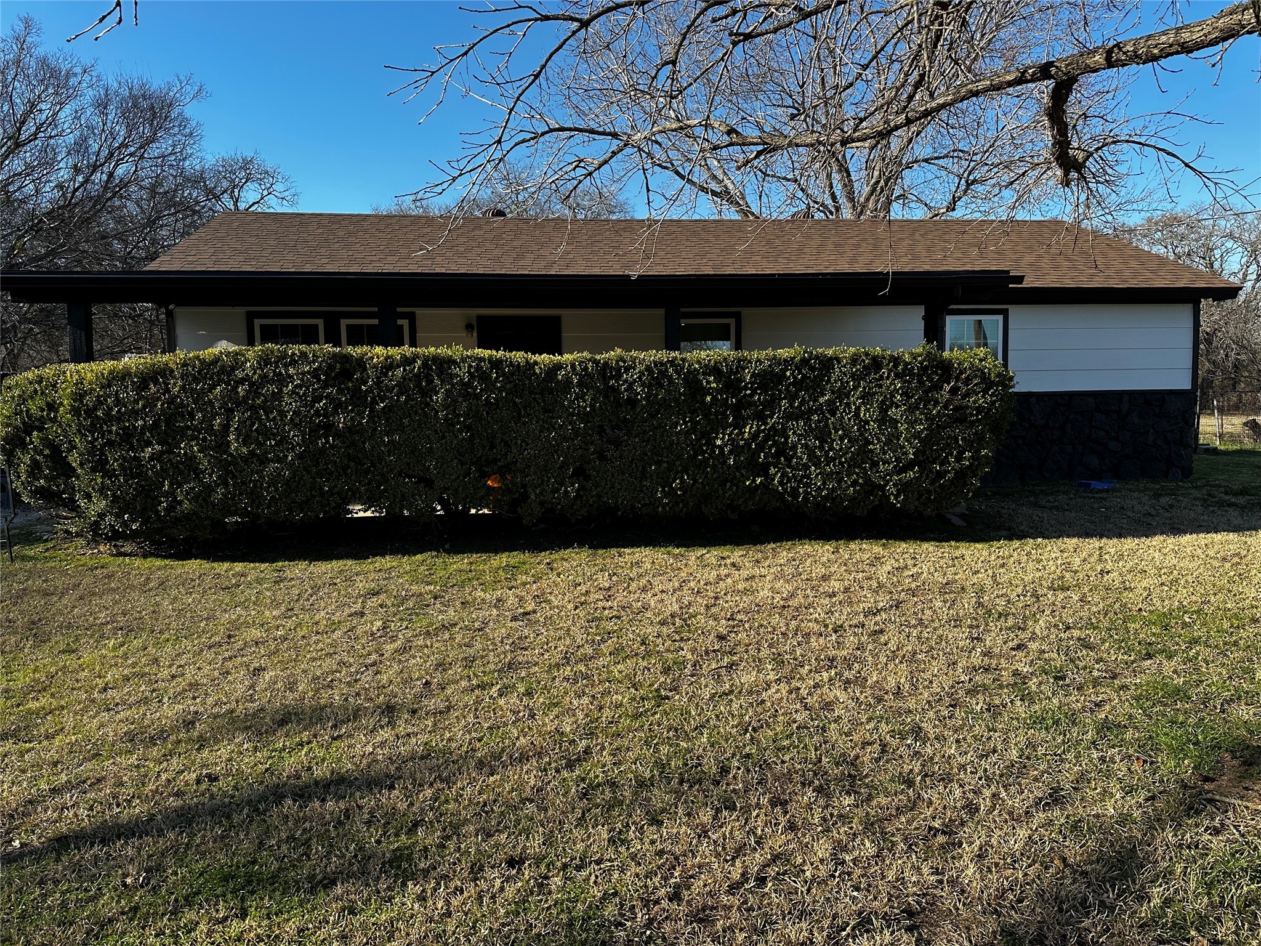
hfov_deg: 71.6
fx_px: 874
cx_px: 630
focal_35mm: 24
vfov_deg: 56.8
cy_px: 473
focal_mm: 6.86
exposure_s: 1/1949
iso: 80
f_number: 1.78
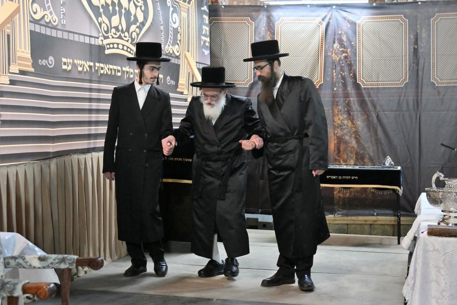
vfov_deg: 30.5
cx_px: 228
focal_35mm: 44
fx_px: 559
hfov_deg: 44.5
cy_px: 152
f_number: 4
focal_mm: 44
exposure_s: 1/250
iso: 800
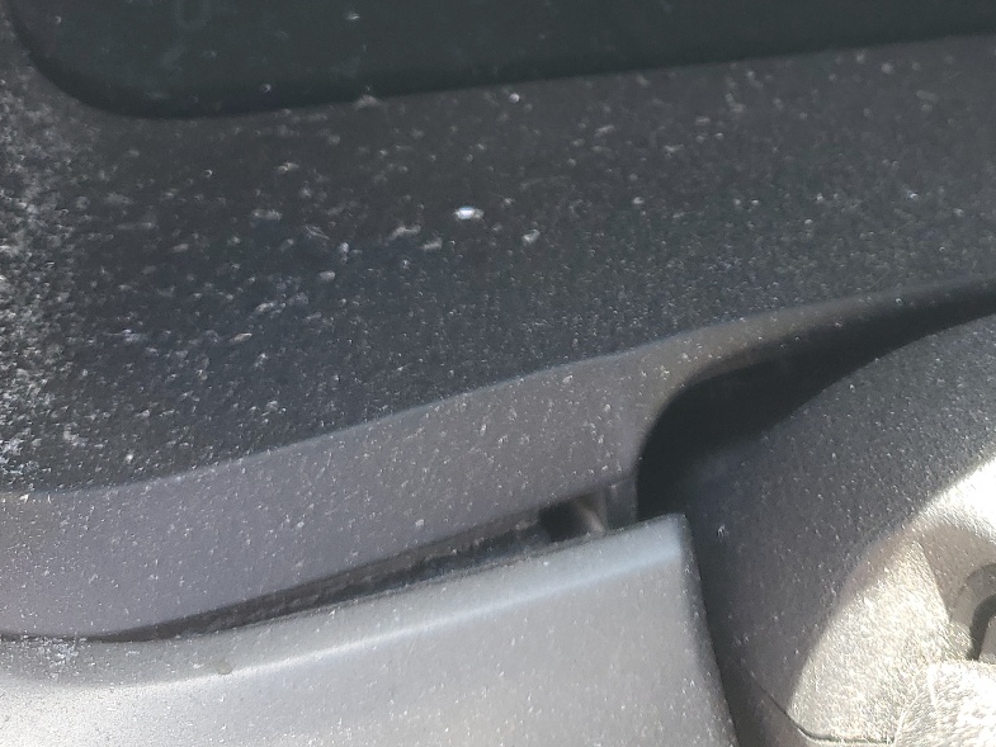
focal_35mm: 53
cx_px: 638
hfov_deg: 35.9
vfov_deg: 26.0
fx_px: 1525
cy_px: -13
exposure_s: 1/133
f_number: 1.5
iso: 50
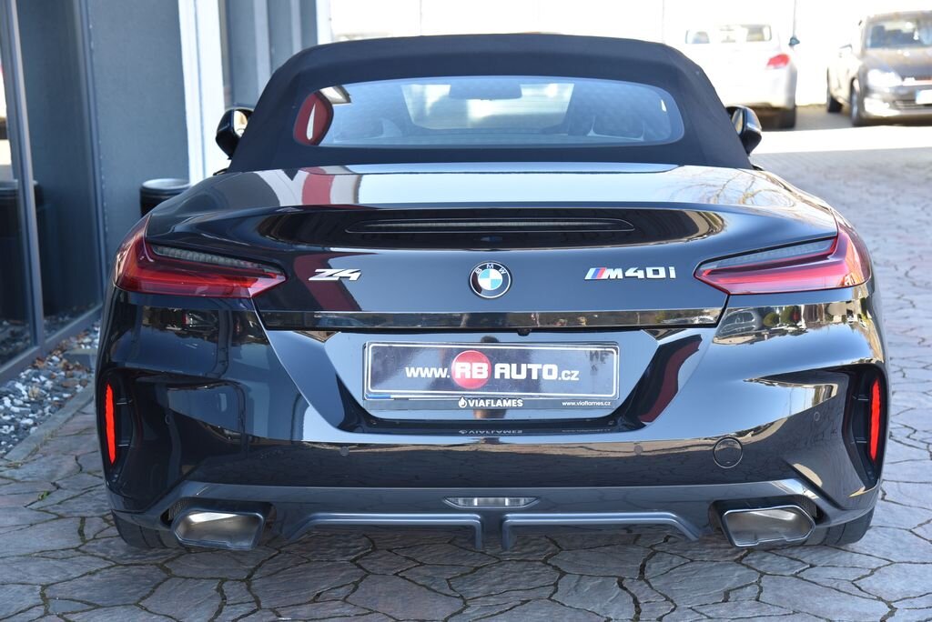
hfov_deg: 32.4
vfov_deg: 21.9
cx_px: 466
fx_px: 1606
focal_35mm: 62
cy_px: 311
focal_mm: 62
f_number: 5
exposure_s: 1/100
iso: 500
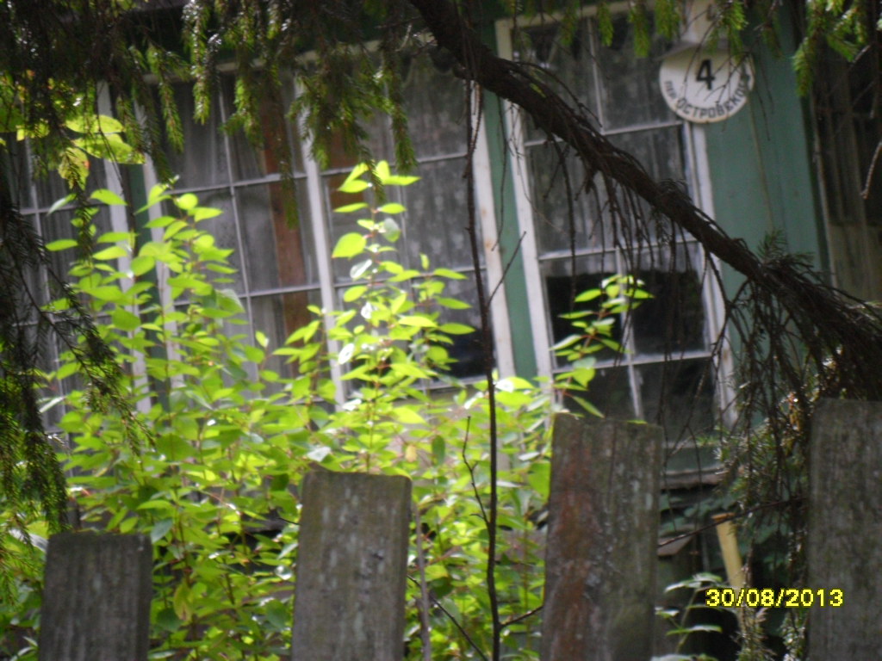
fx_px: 3440
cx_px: 441
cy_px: 330
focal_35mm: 135
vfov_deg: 11.0
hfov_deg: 14.6
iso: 240
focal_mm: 24.5
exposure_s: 1/90
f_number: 5.9
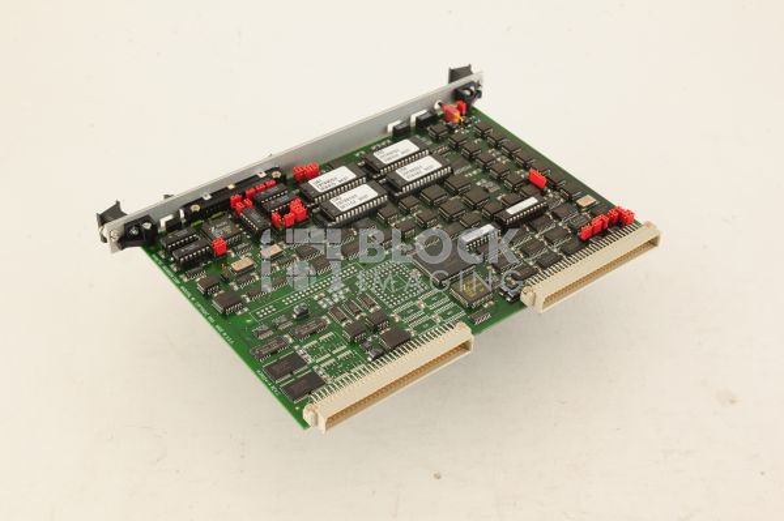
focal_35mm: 50
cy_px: 260
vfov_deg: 26.9
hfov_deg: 39.6
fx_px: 1088
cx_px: 392
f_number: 13
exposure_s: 1/160
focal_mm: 50
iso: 1600
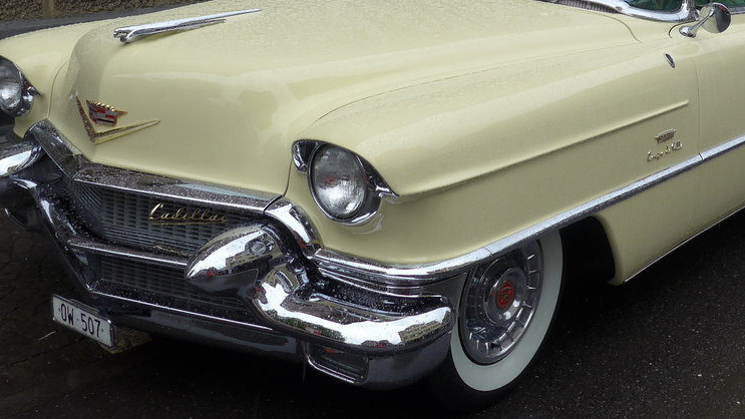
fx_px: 1008
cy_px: 57
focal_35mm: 51
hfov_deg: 40.4
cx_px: 444
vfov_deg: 23.0
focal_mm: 6
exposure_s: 1/320
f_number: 2.8
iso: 80
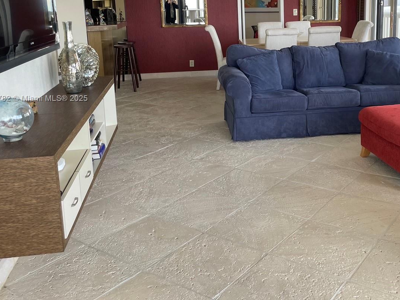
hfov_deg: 47.1
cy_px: 99
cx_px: 268
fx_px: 451
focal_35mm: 39
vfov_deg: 36.4
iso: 64
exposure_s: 1/121
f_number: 1.6
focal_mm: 4.2
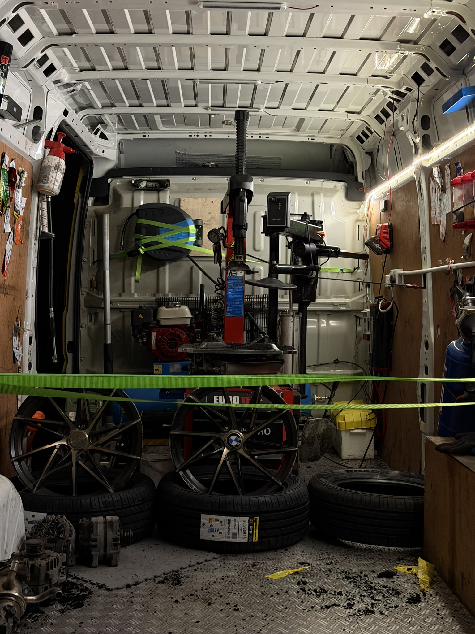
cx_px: 238
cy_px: 317
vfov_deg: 39.7
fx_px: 878
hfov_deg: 30.3
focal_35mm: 48
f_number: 1.78
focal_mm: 6.76
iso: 200
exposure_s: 1/33
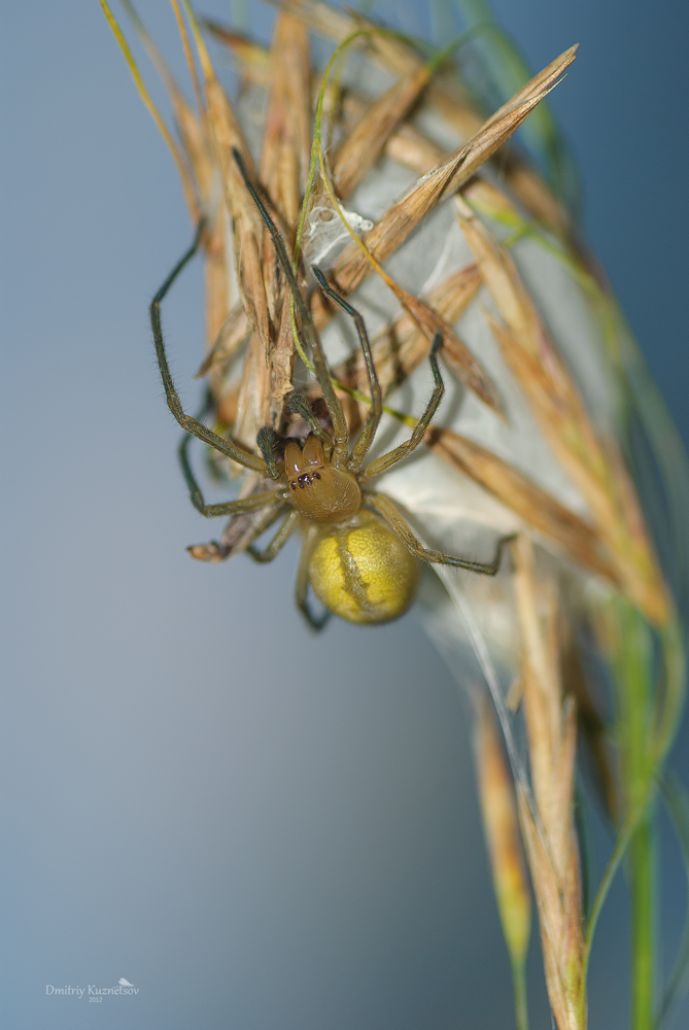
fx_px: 3866
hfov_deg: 10.2
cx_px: 344
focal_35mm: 135
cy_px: 515
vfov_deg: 15.2
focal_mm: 90
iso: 100
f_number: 7.1
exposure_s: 1/160
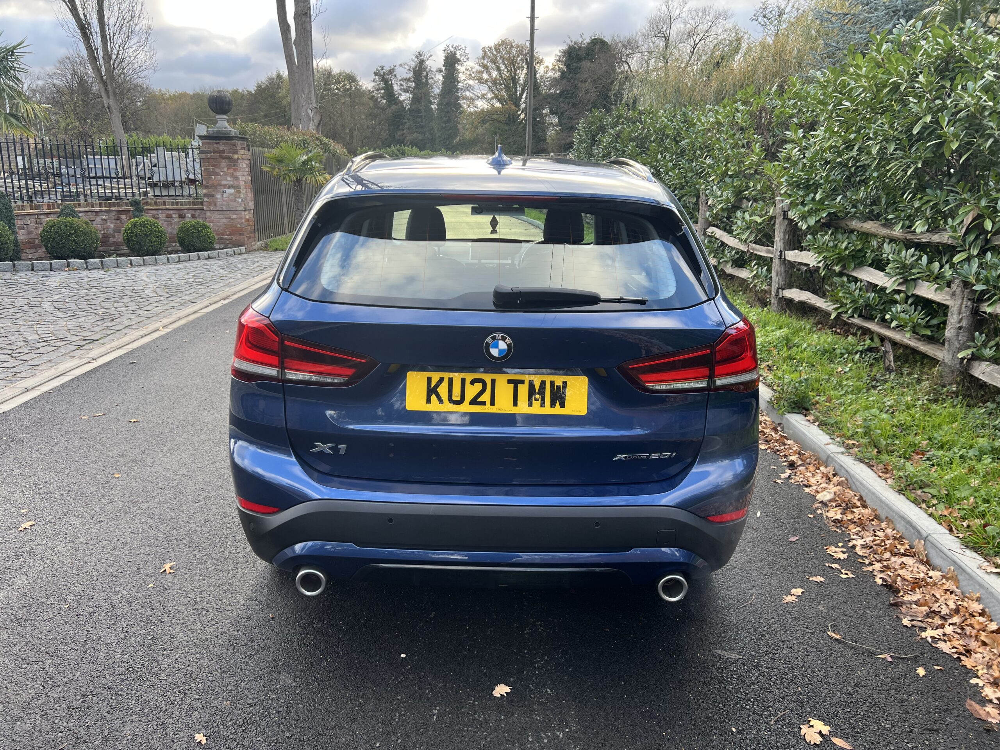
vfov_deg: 53.1
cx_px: 500
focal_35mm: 26
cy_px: 375
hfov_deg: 67.3
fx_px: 751
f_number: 1.5
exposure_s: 1/180
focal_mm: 5.7
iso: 40
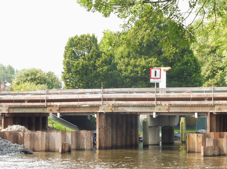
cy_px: 84
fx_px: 844
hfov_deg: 15.3
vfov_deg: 11.5
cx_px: 114
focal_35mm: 129
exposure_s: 1/100
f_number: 6.3
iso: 200
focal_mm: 23.1
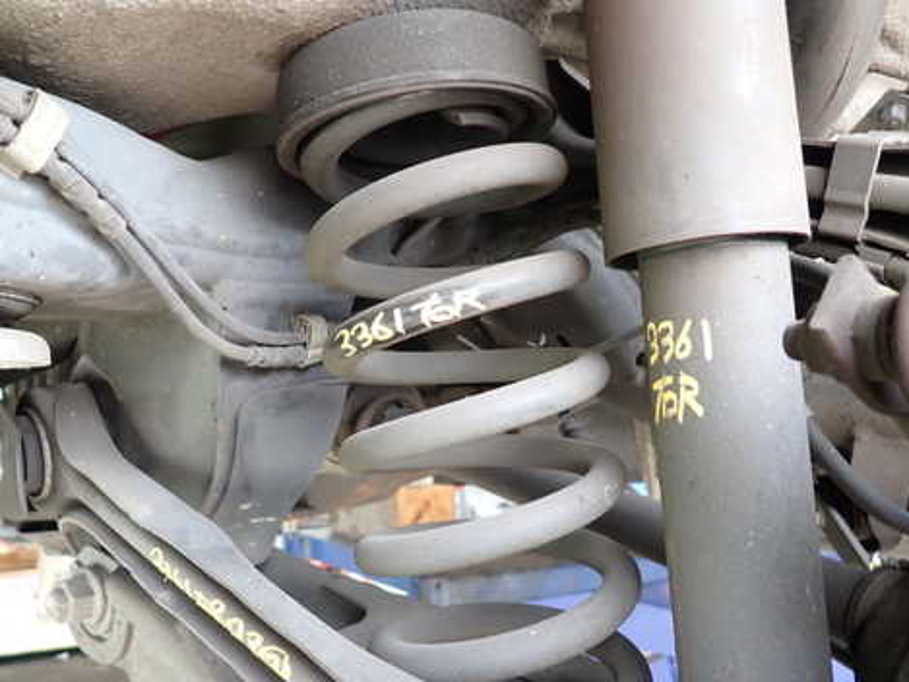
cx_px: 457
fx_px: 841
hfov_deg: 56.8
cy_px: 374
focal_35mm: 32
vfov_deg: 44.1
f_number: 2
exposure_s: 1/60
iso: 200
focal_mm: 4.5
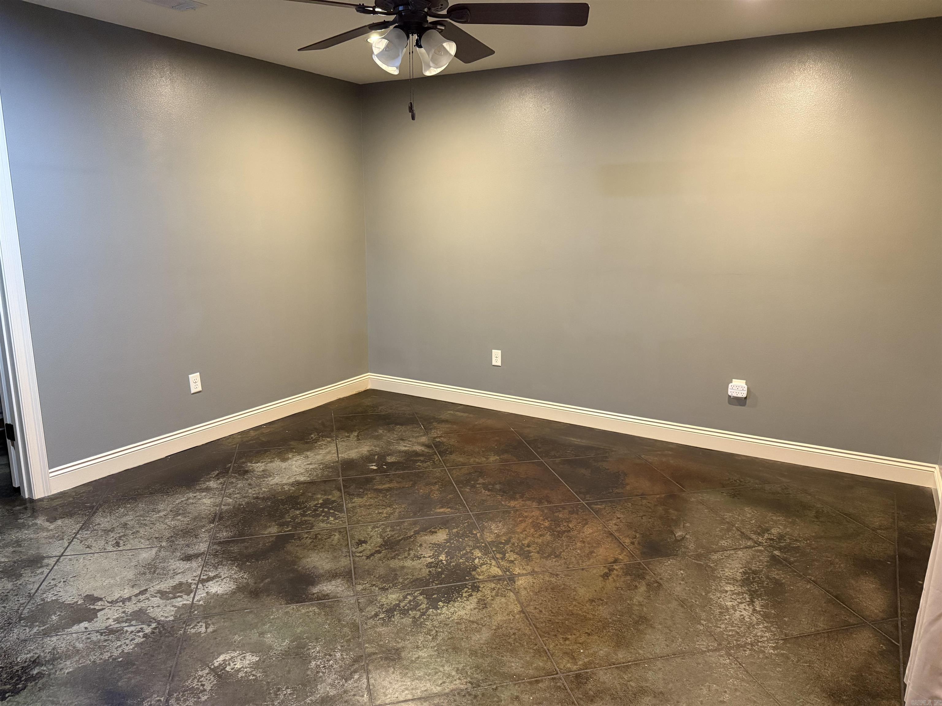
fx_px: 653
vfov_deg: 56.8
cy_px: 353
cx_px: 471
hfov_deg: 71.6
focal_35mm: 24
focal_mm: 6.76
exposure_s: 1/60
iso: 640
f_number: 1.78
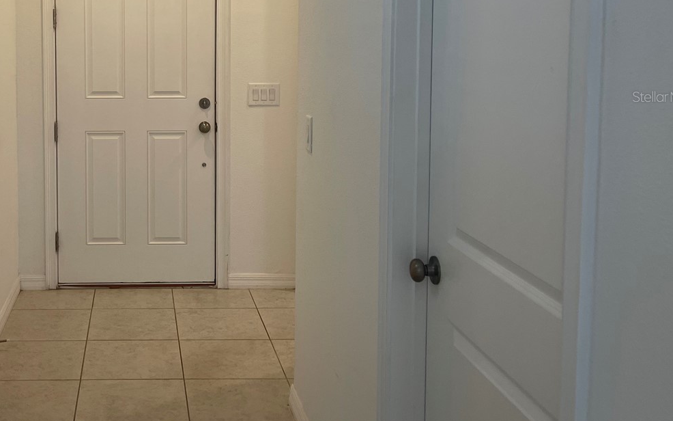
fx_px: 789
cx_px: 151
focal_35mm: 43
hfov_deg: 44.3
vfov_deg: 29.3
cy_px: 96
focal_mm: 5.1
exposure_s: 1/120
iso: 100
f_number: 1.6
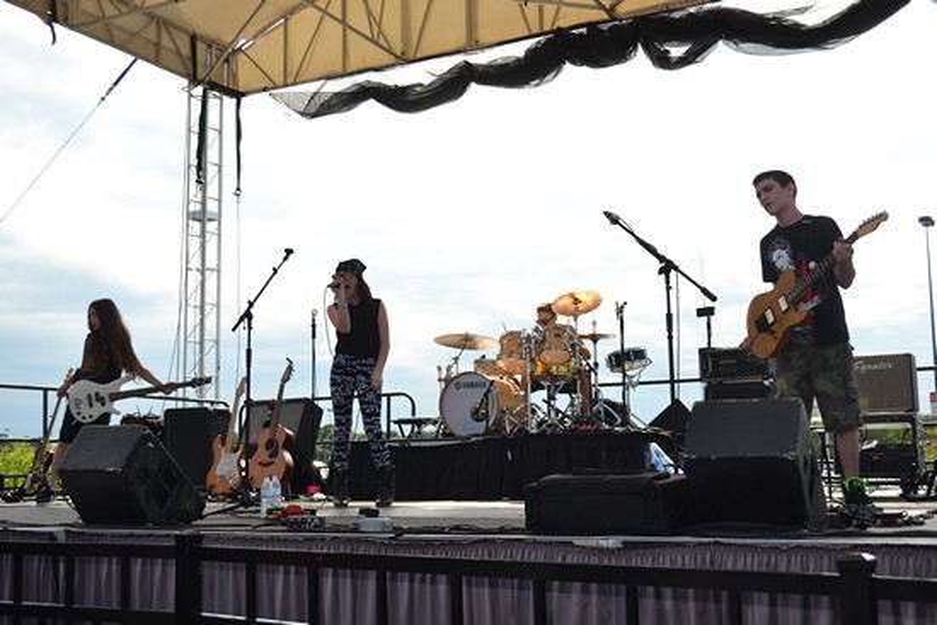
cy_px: 312
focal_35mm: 44
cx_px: 468
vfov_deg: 30.9
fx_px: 1132
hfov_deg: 45.0
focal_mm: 29
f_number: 4.5
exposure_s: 1/160
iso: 100
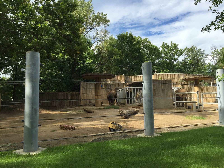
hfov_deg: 61.7
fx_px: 188
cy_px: 84
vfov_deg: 48.2
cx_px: 112
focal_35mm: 29
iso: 32
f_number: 2.2
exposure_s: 1/1130
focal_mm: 4.15
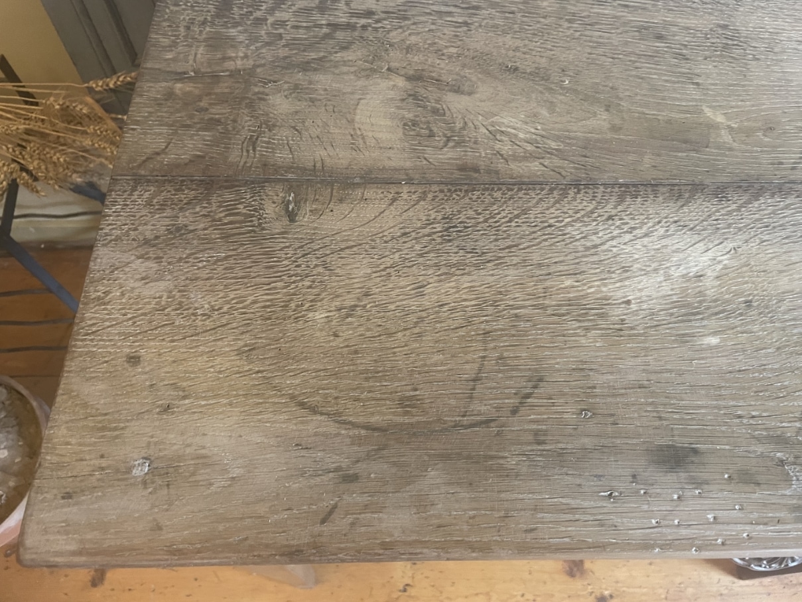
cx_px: 401
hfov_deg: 67.3
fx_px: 602
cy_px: 301
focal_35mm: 26
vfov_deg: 53.1
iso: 400
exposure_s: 1/33
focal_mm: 4.2
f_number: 1.6
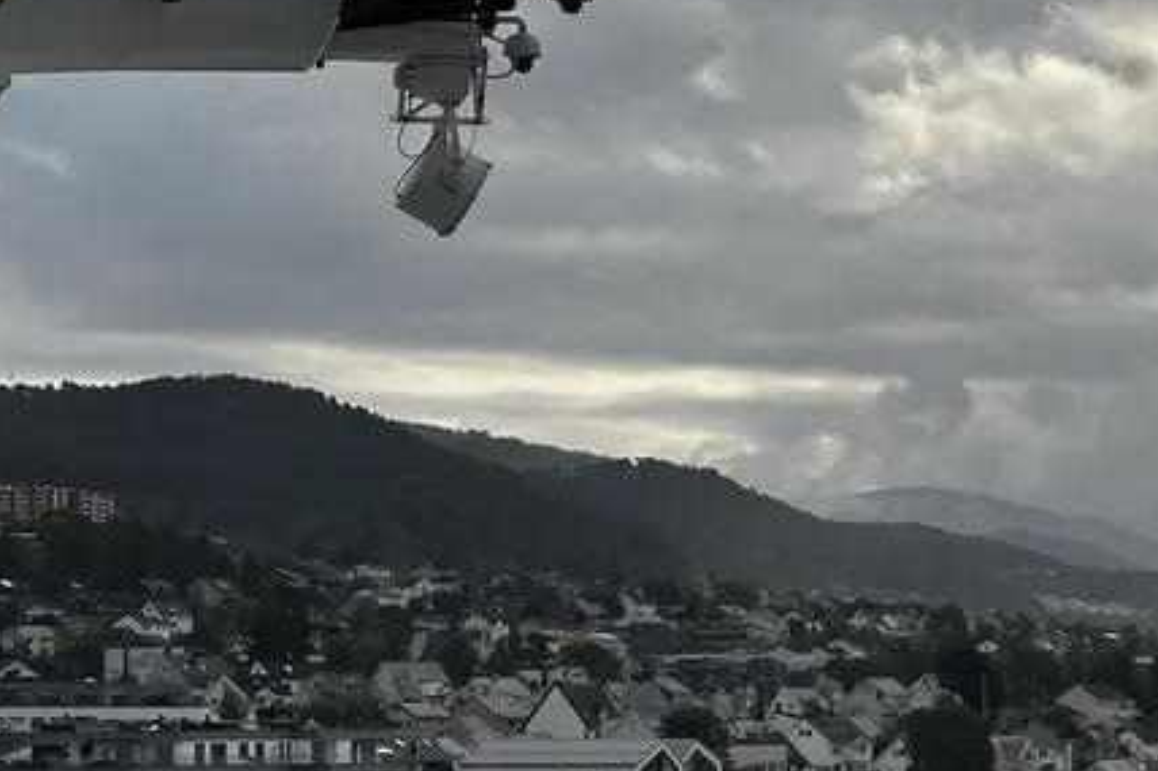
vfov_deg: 9.8
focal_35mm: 140
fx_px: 4501
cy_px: 571
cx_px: 1439
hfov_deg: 14.2
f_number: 1.78
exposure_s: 1/9804
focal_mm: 6.86
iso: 64
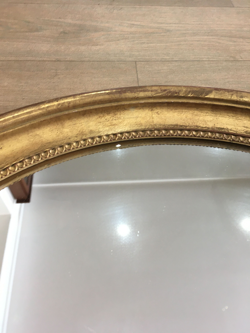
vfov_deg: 61.7
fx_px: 279
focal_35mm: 29
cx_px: 125
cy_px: 166
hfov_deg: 48.2
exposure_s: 1/33
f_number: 2.2
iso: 80
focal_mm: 4.15
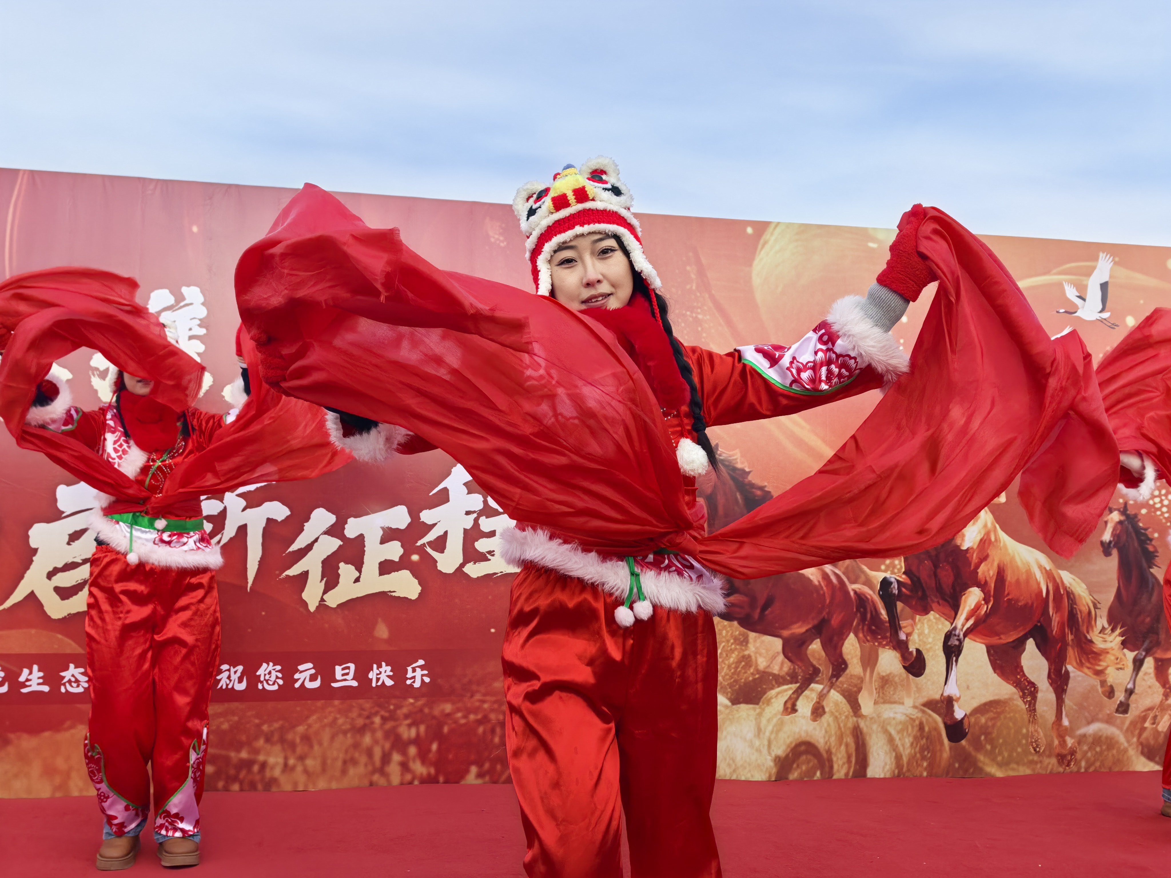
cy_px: 439
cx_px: 586
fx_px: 1218
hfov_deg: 51.4
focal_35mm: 36
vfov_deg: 39.7
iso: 200
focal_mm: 6.98
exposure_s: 1/4310
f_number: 2
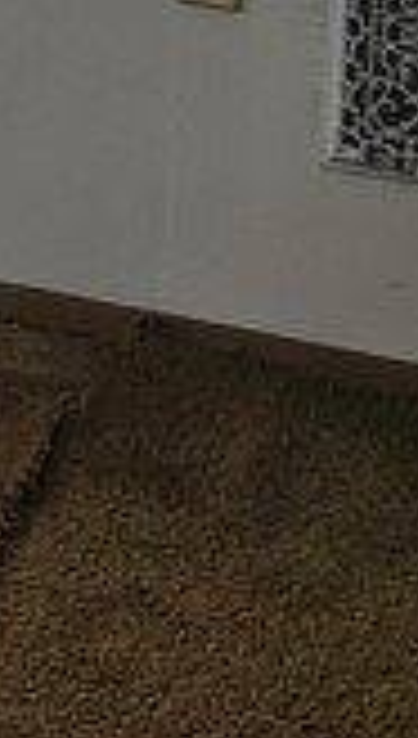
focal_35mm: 156
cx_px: -1205
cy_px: -518
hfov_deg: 6.5
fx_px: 3055
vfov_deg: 12.7
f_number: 1.7
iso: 32
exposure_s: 1/120
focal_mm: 6.3
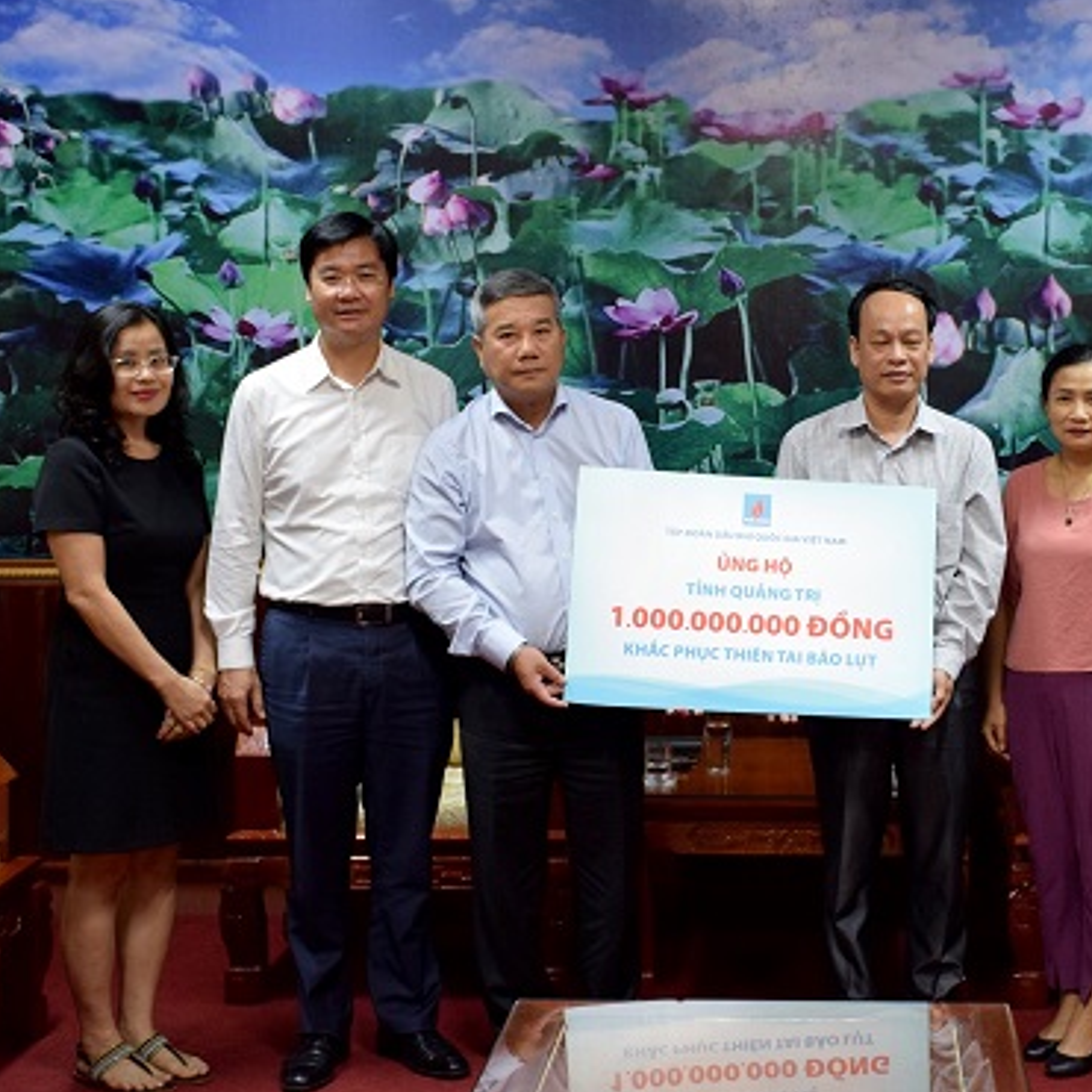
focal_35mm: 66
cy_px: 527
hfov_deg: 25.7
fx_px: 2356
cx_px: 836
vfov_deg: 26.1
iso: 1400
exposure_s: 1/60
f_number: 4
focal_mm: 30
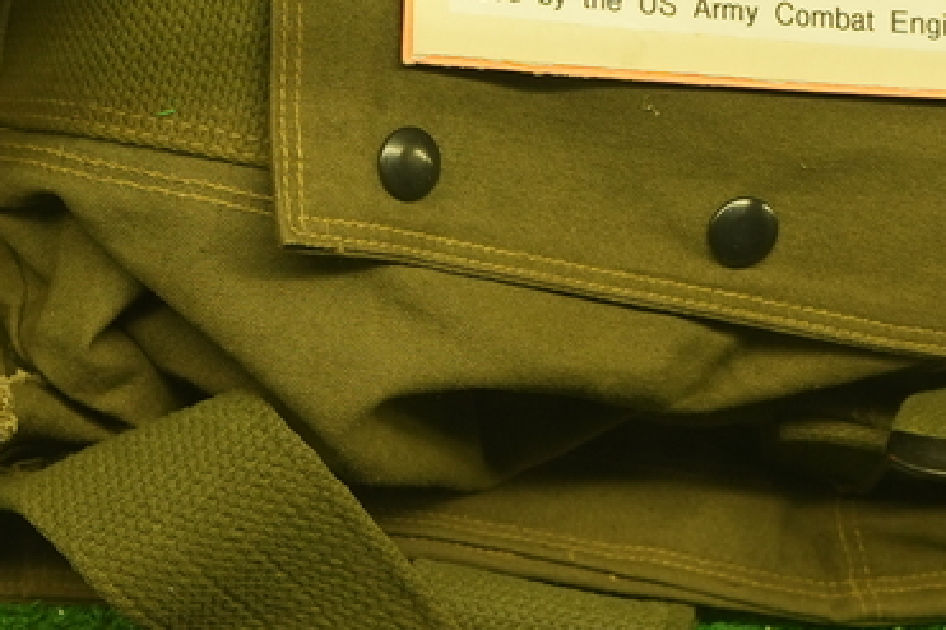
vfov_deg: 10.2
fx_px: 3519
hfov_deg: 14.3
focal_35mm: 134
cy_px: 316
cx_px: -462
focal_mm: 23
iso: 250
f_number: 3.5
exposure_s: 1/30
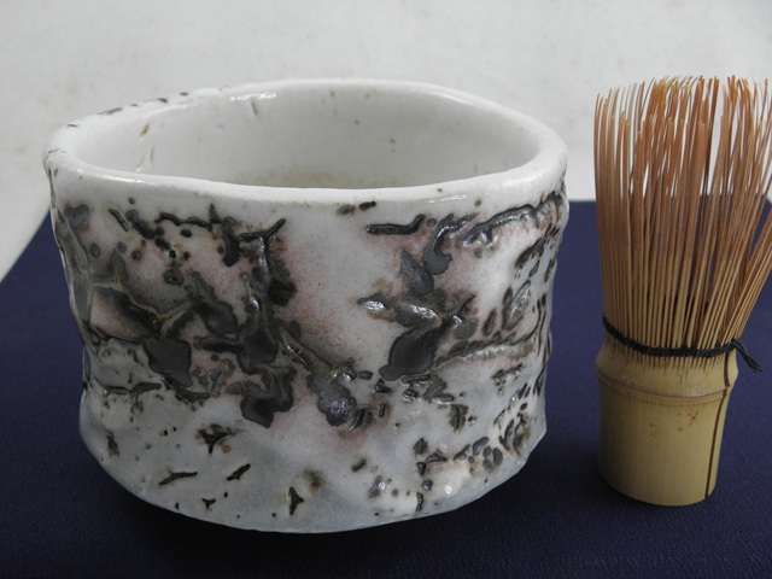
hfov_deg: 42.9
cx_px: 386
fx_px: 981
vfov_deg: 32.9
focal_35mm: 44
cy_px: 290
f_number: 3.3
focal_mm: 7.87
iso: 125
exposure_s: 1/20
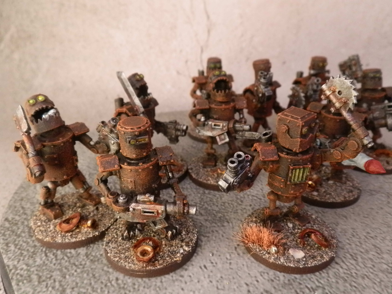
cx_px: 196
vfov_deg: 49.7
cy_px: 147
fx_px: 317
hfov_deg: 63.4
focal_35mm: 28
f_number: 3.1
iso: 400
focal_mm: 5
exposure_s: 1/100
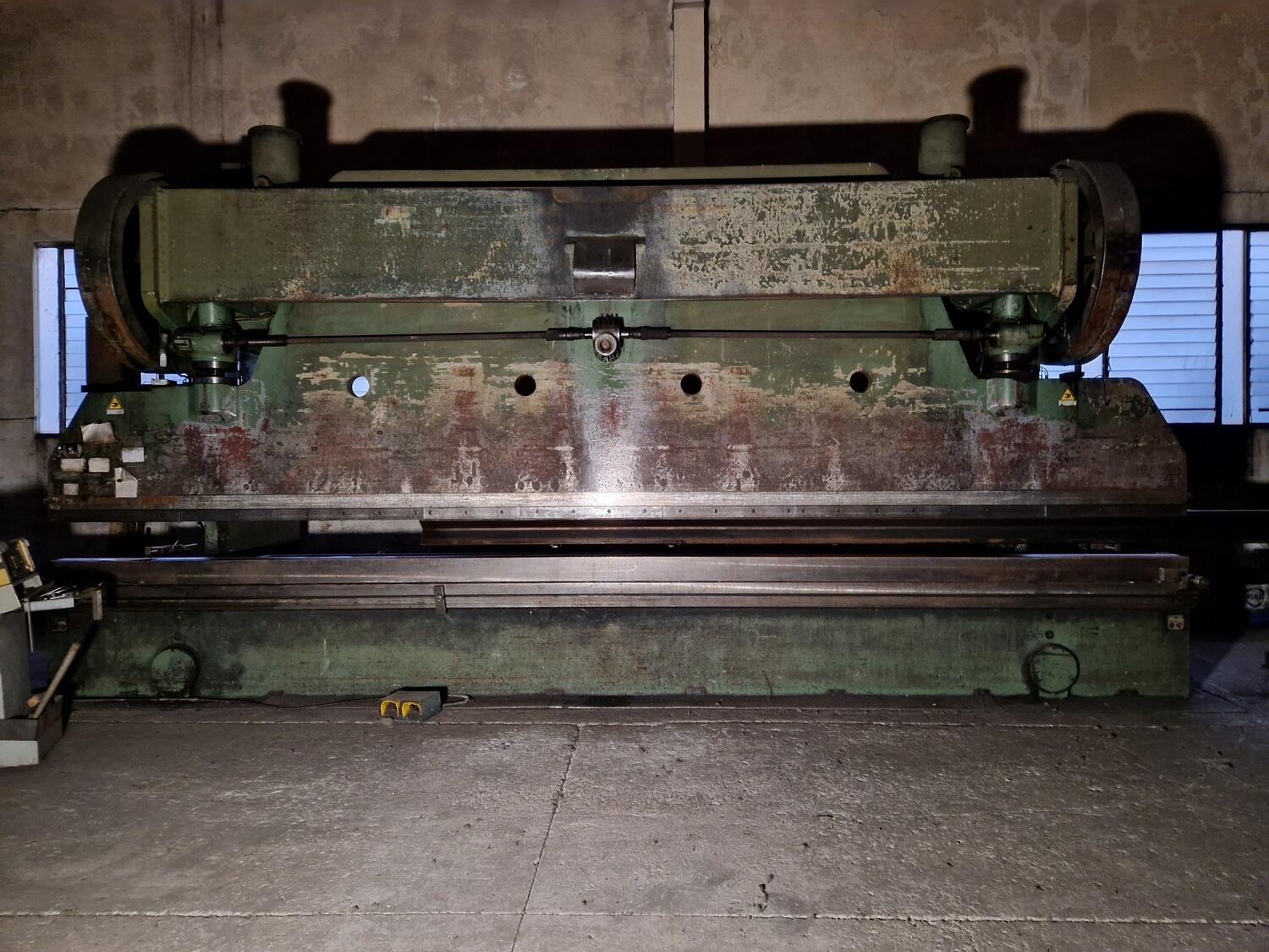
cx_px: 634
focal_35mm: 23
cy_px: 476
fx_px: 843
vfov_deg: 58.9
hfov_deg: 73.9
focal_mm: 5.4
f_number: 1.8
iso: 500
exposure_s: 1/25
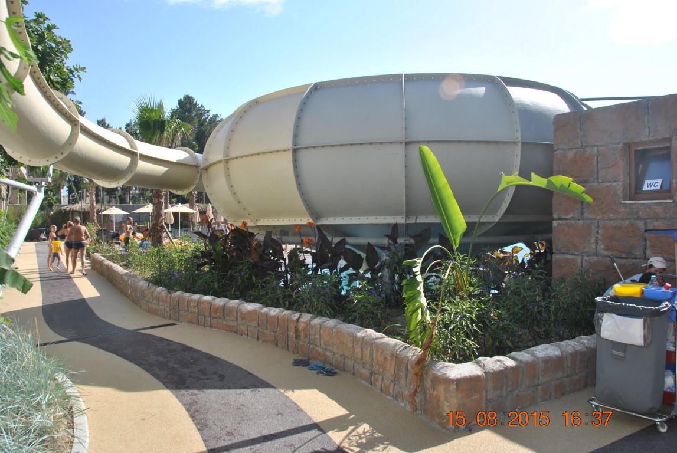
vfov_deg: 48.1
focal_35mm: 27
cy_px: 226
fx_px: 508
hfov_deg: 67.3
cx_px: 338
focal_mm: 18
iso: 100
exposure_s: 1/200
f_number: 8
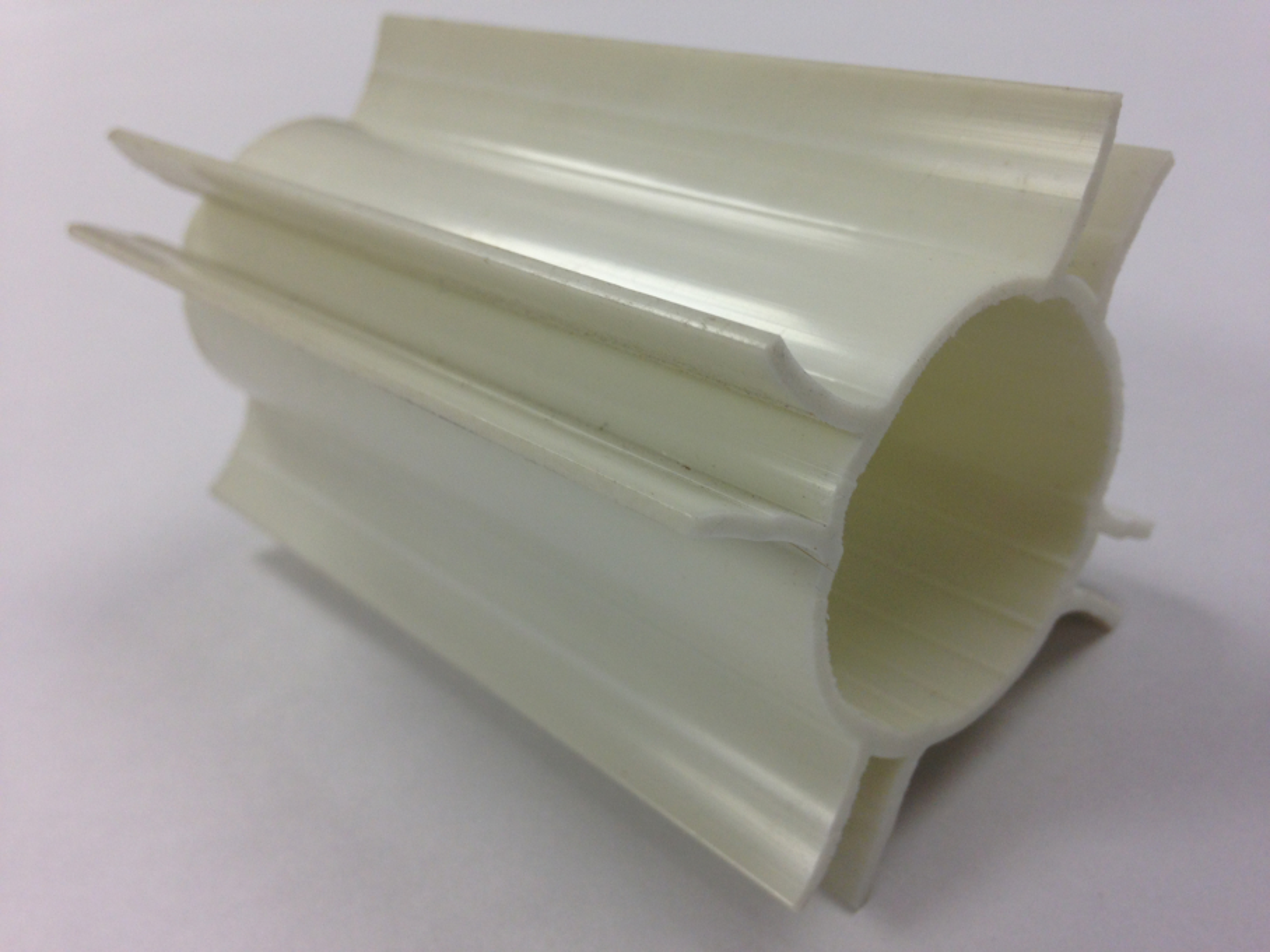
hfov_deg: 55.4
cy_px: 476
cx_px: 635
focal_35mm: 33
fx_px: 1211
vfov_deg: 42.9
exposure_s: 1/40
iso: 64
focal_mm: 4.12
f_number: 2.4
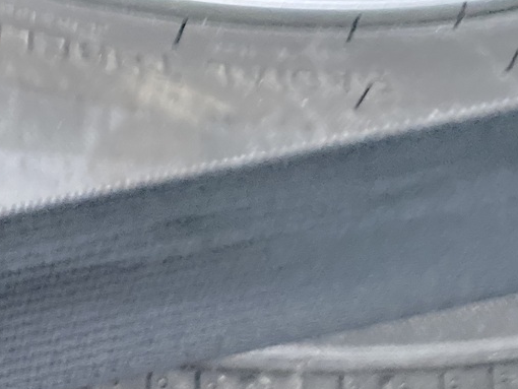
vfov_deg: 17.7
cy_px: 477
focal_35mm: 79
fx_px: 1183
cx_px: -15
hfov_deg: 23.5
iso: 640
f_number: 1.8
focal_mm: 3.99
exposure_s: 1/30
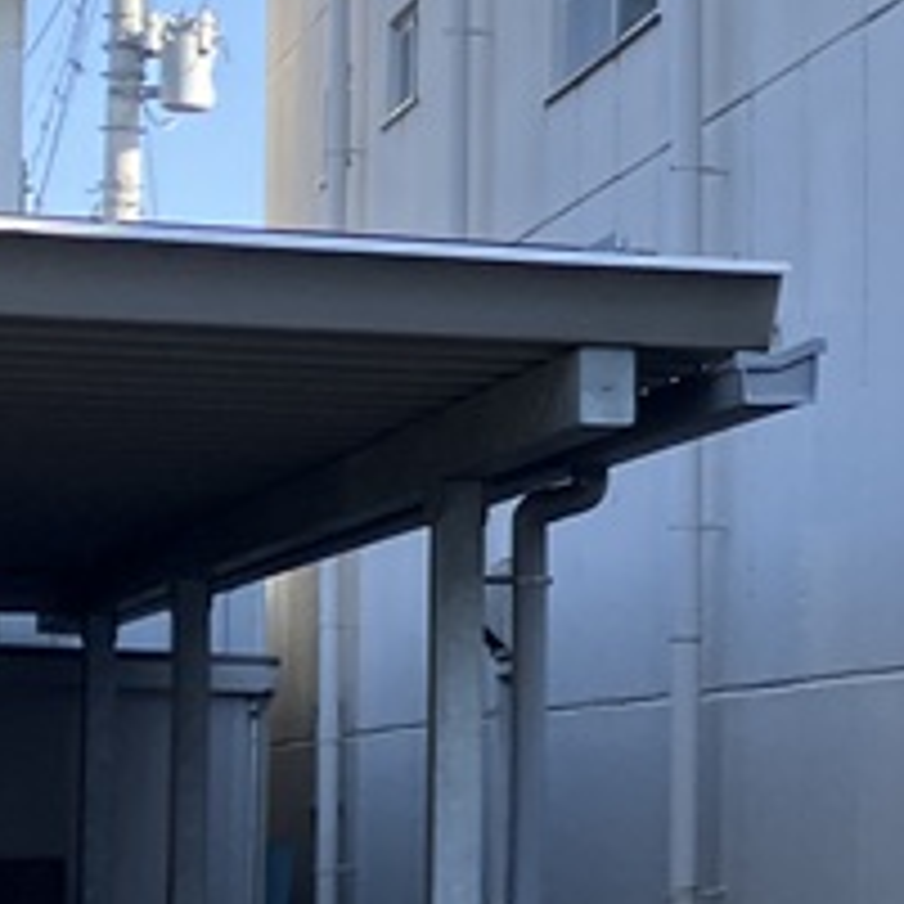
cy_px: 364
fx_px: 3752
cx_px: 1795
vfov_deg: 13.7
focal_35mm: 127
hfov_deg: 12.2
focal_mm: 3.99
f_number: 1.8
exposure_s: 1/648
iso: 32
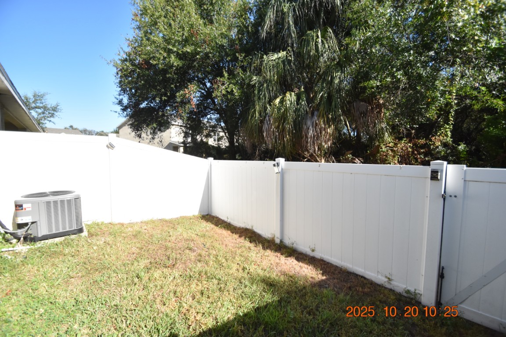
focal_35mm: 15
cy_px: 168
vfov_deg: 77.3
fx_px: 211
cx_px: 253
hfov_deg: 100.4
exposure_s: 1/4000
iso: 800
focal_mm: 10
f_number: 3.5
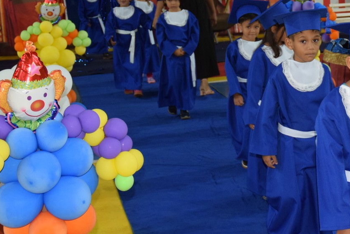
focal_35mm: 77
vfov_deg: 17.7
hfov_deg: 25.8
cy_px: 65
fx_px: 749
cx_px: 278
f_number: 3.8
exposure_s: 1/60
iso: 1100
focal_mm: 24
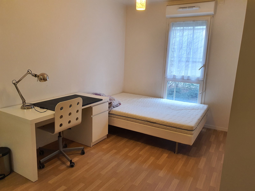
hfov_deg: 67.3
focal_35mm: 26
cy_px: 96
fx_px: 192
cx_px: 128
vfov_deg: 53.1
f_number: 2.4
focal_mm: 4.3
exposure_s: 1/100
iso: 200
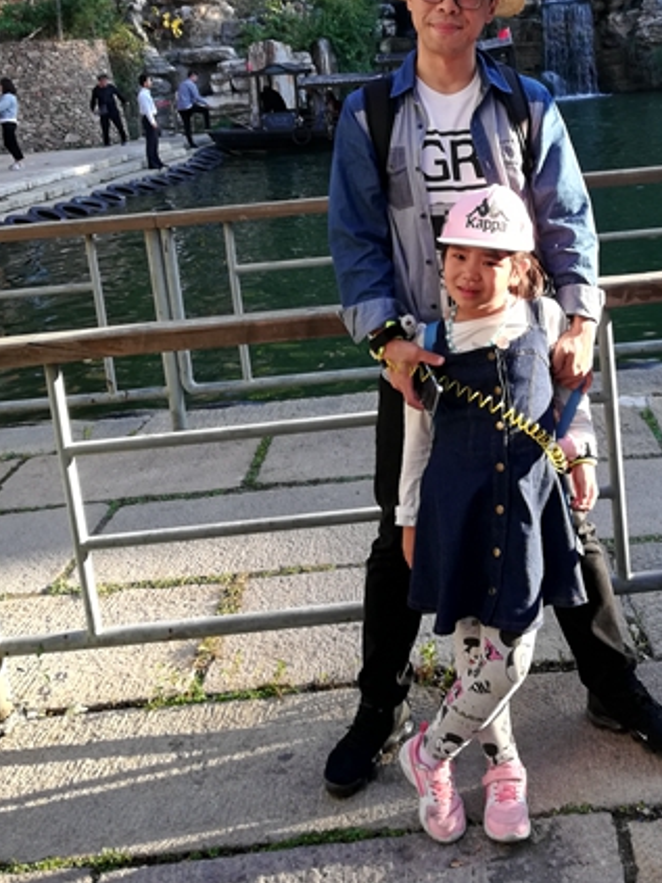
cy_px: 241
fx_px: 1046
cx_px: 457
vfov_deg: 44.5
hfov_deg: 34.7
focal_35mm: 41
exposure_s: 1/100
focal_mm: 3.83
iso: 80
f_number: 2.2
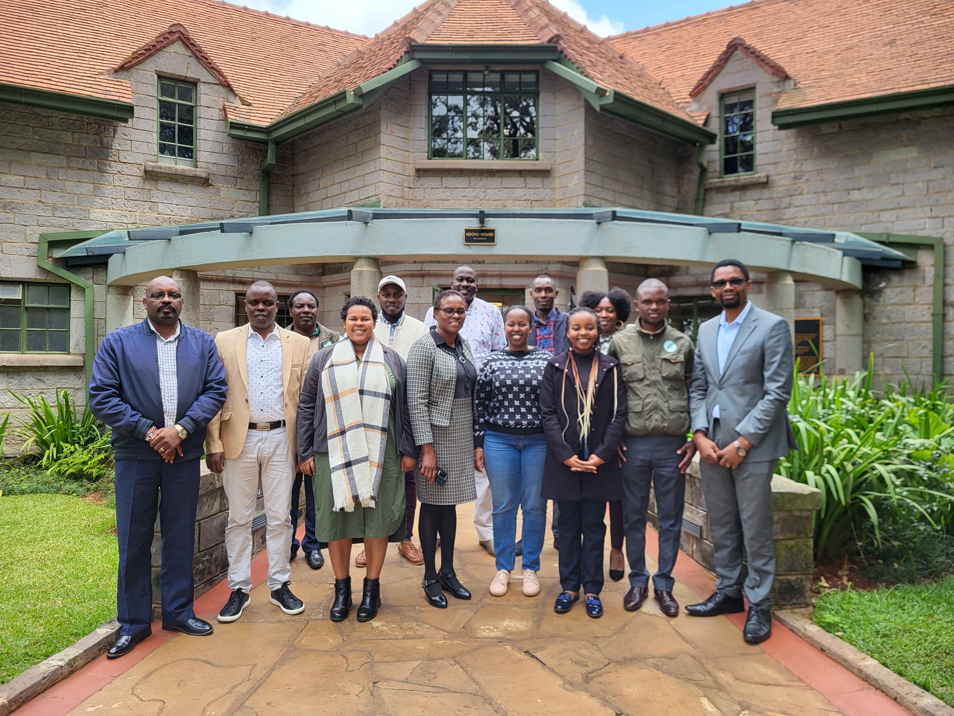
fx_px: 717
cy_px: 358
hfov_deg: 67.3
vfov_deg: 53.1
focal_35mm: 26
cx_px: 477
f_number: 1.8
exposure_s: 1/241
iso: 40
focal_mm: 5.4
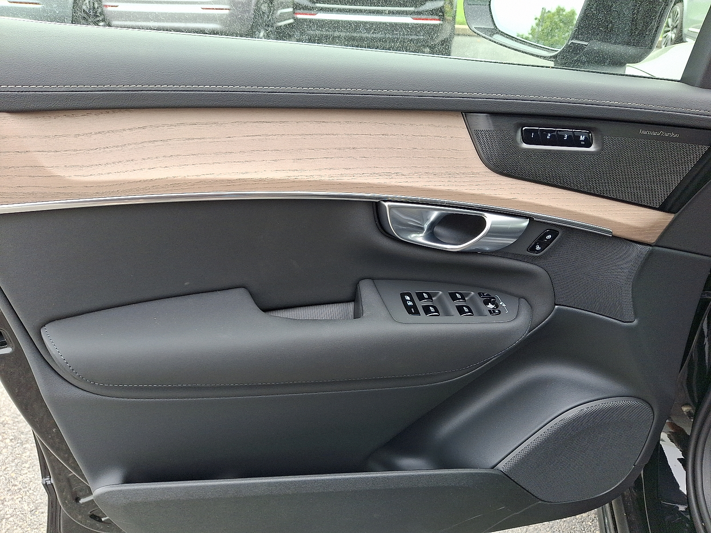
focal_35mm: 25
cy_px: 266
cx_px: 356
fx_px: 513
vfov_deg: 54.9
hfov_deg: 69.4
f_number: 1.8
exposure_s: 1/189
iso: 25
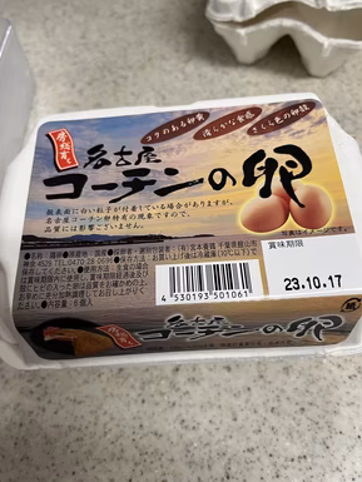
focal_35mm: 27
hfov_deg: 51.4
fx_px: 376
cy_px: 247
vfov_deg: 65.3
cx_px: 177
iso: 64
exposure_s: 1/50
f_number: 1.6
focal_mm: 5.1
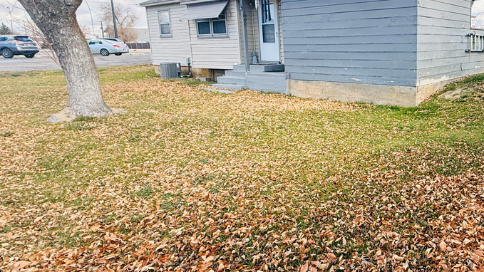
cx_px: 359
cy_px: 150
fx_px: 295
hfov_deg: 73.5
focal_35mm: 23
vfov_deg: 49.4
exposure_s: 1/445
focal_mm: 2.22
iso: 64
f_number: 2.2
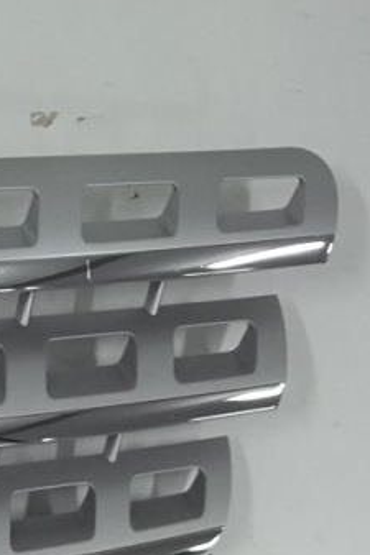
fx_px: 1605
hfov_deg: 11.5
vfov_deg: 19.5
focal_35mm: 104
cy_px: 407
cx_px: -431
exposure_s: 1/25
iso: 160
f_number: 3.3
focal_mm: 5.9
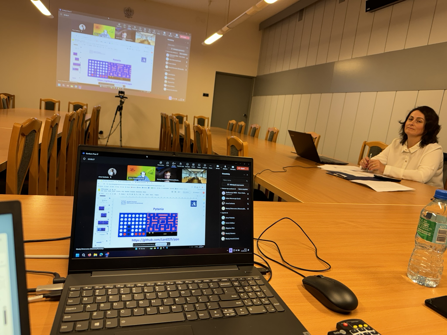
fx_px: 310
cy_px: 168
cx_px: 224
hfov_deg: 71.6
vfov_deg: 56.8
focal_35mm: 24
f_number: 1.78
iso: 160
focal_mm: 6.76
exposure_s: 1/100
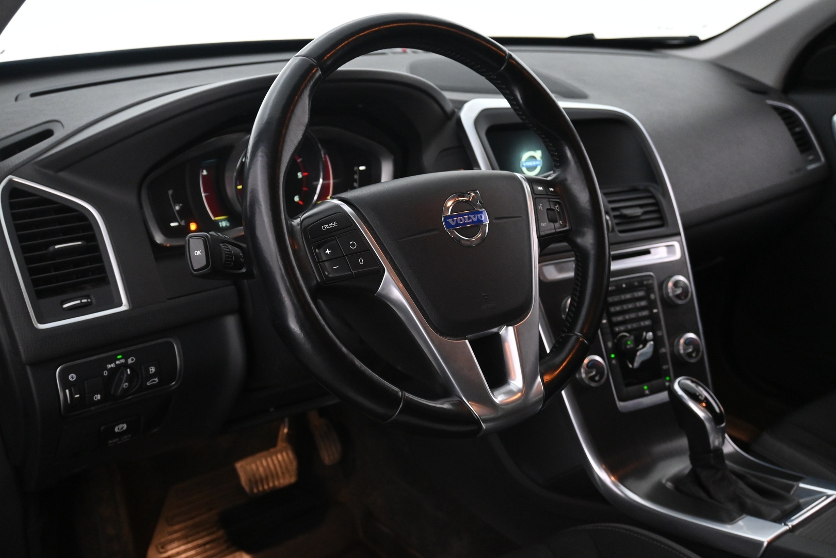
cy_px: 279
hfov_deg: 55.1
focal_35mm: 34
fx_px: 801
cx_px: 418
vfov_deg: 38.4
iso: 2800
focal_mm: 23
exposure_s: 1/40
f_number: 4.2
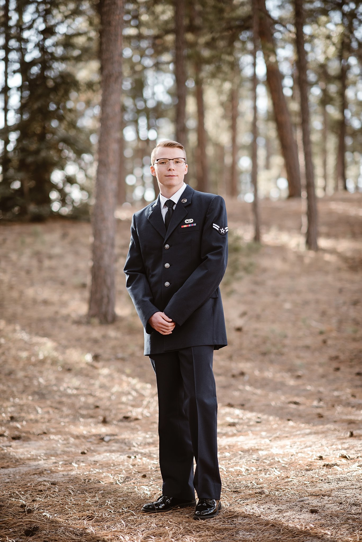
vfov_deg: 23.9
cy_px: 271
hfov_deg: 16.1
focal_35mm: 85
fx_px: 1281
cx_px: 181
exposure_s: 1/640
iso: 200
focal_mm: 85
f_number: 1.8
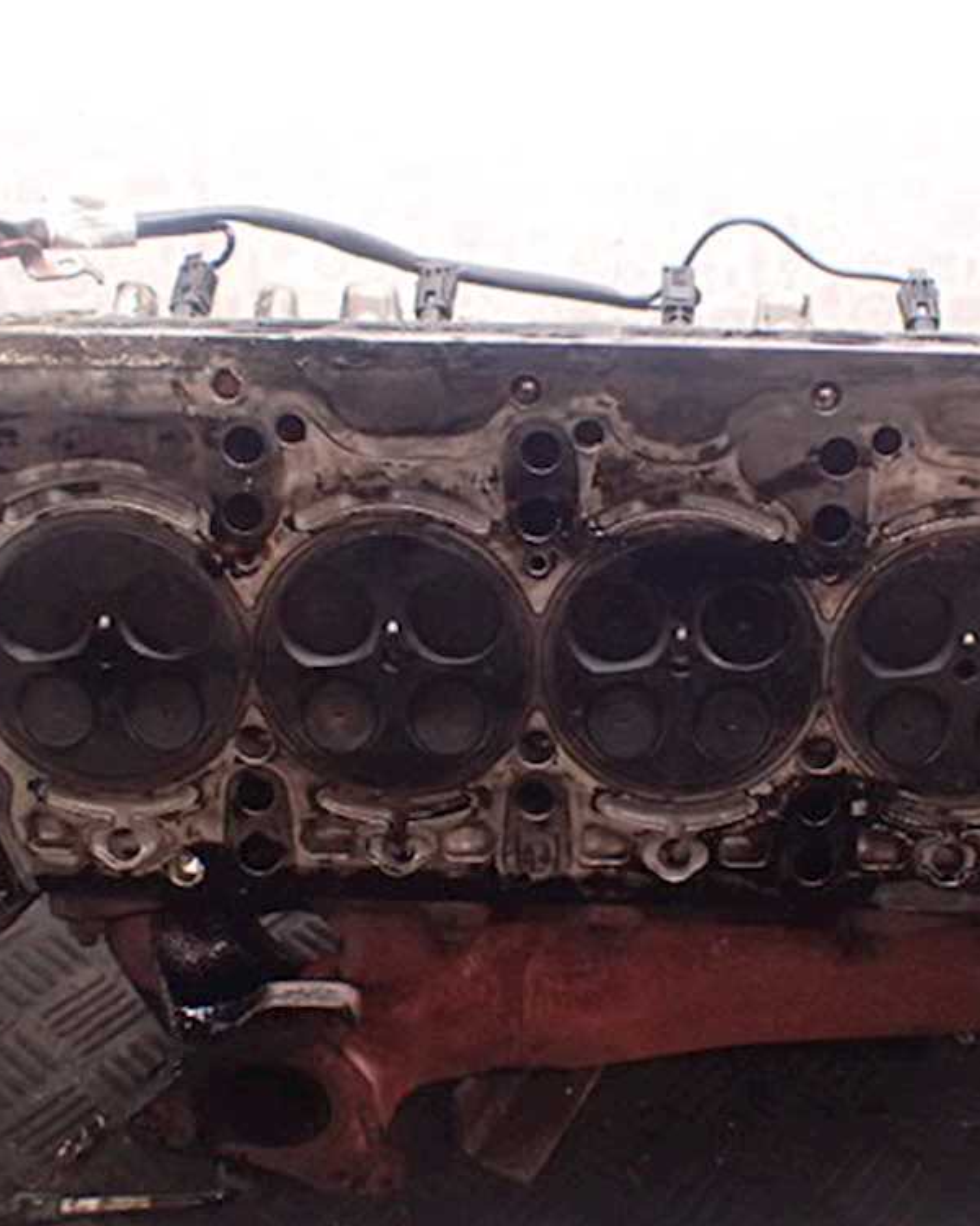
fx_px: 1450
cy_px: 600
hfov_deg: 37.1
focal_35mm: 40
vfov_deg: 45.8
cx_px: 627
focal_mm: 5.5
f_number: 2.3
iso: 800
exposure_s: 1/80
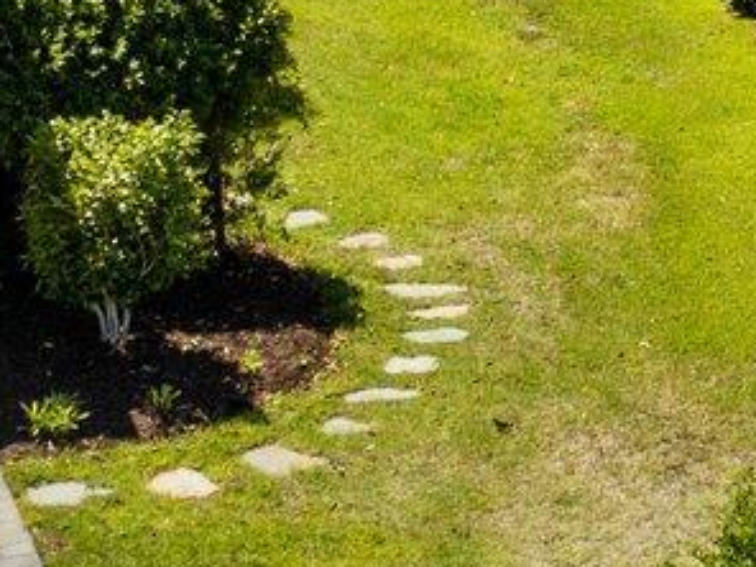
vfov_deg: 8.7
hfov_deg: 9.8
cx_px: 2079
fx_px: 3625
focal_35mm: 166
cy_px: -364
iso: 100
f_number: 2.8
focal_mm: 12.29
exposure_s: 1/500
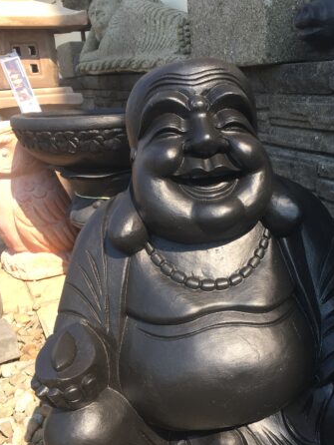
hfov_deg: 36.6
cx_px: 209
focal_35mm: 39
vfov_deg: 47.4
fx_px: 501
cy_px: 275
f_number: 2.2
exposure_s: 1/516
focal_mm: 4.15
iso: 25
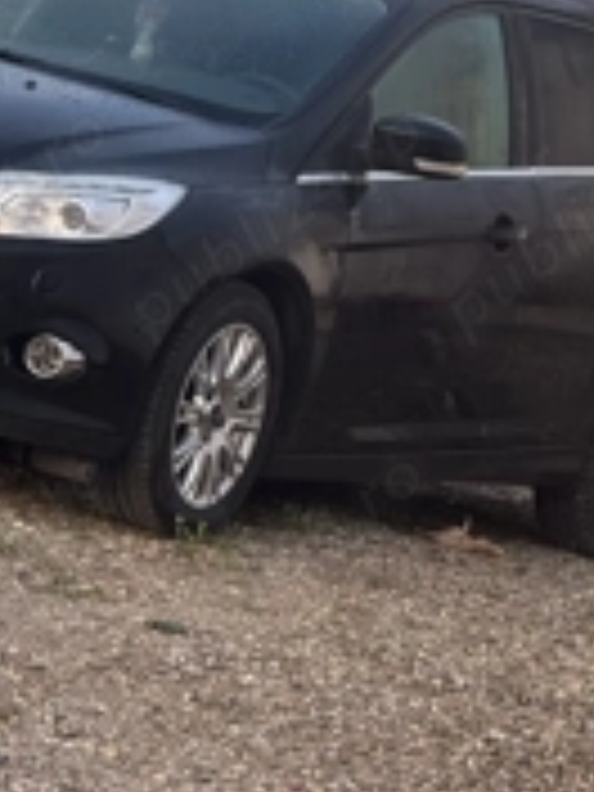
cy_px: 297
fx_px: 6223
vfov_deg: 7.3
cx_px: 117
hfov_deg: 5.5
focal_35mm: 272
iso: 50
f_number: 2.8
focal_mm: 15.66
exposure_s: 1/99
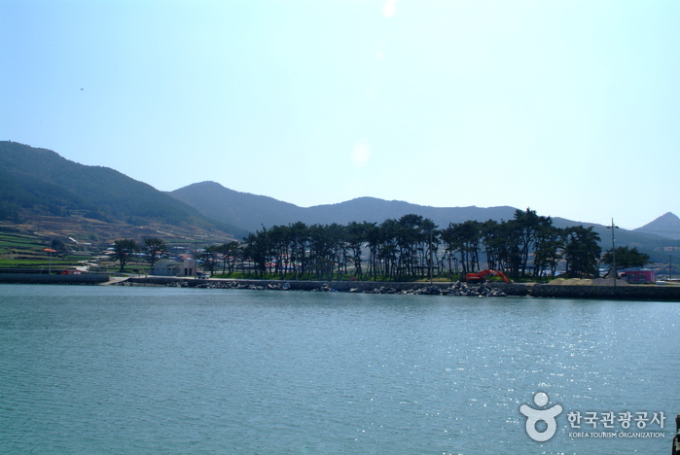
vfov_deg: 43.7
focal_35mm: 30
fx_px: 567
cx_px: 340
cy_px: 228
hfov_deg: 61.9
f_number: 19
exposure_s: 1/90
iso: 160
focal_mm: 20
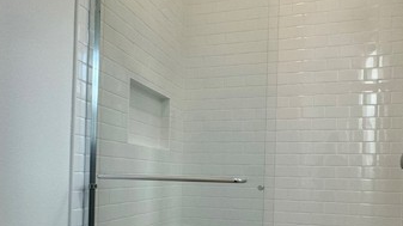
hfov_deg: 65.6
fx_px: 310
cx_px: 239
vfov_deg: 38.8
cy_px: 175
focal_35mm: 29
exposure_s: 1/120
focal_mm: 2.22
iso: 100
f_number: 2.2
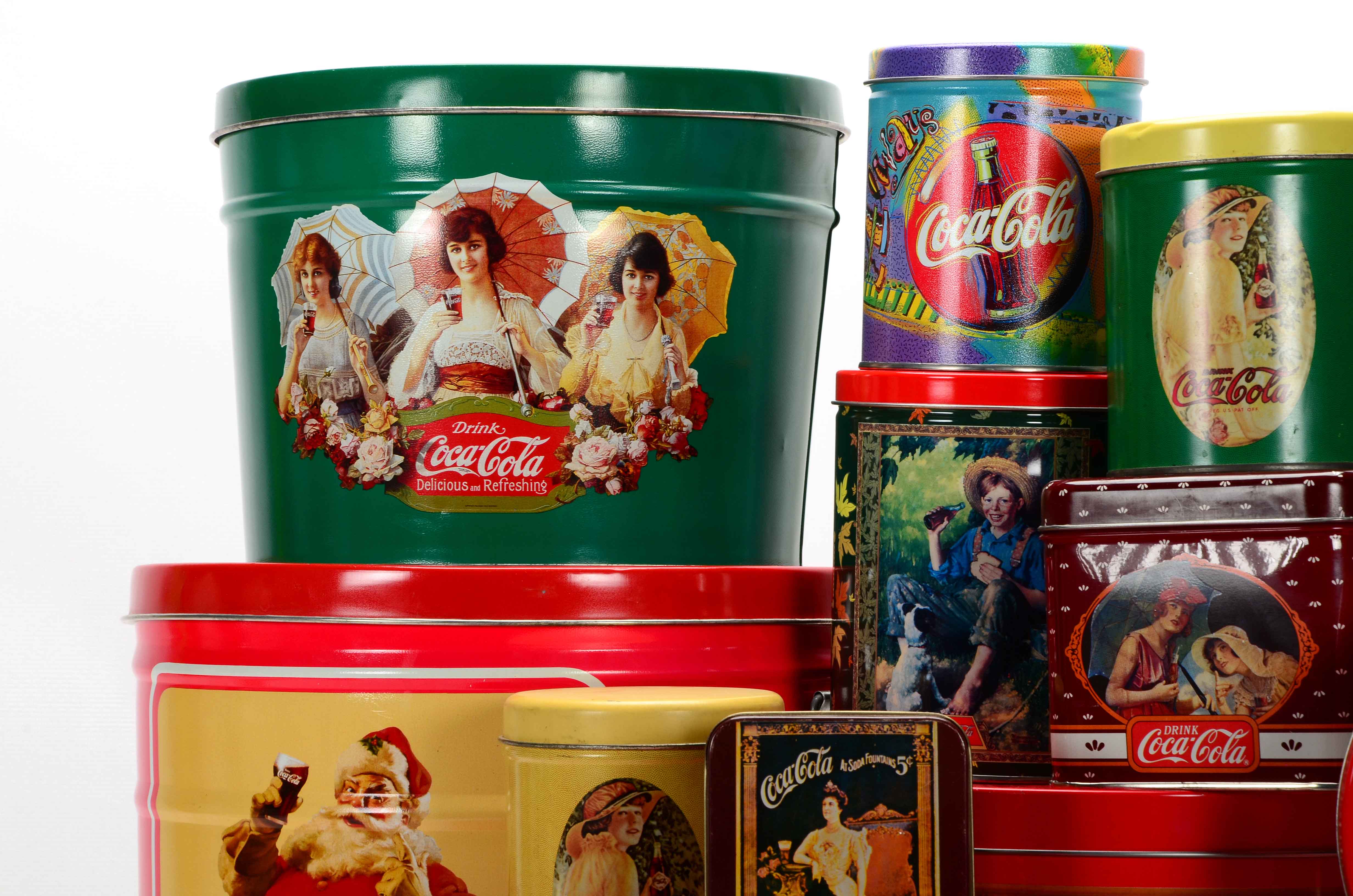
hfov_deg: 13.1
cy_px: 448
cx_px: 676
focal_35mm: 158
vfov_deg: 8.7
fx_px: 5907
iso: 200
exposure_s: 1/160
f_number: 16
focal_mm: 105
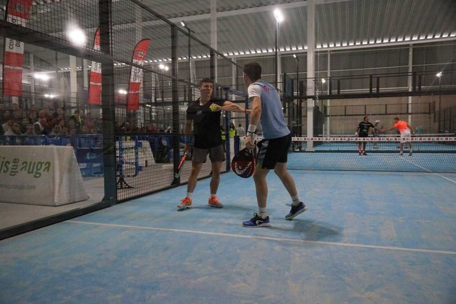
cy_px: 152
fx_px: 380
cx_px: 228
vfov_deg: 43.7
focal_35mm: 30
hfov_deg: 61.9
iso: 4000
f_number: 2.8
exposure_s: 1/800
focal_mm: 20
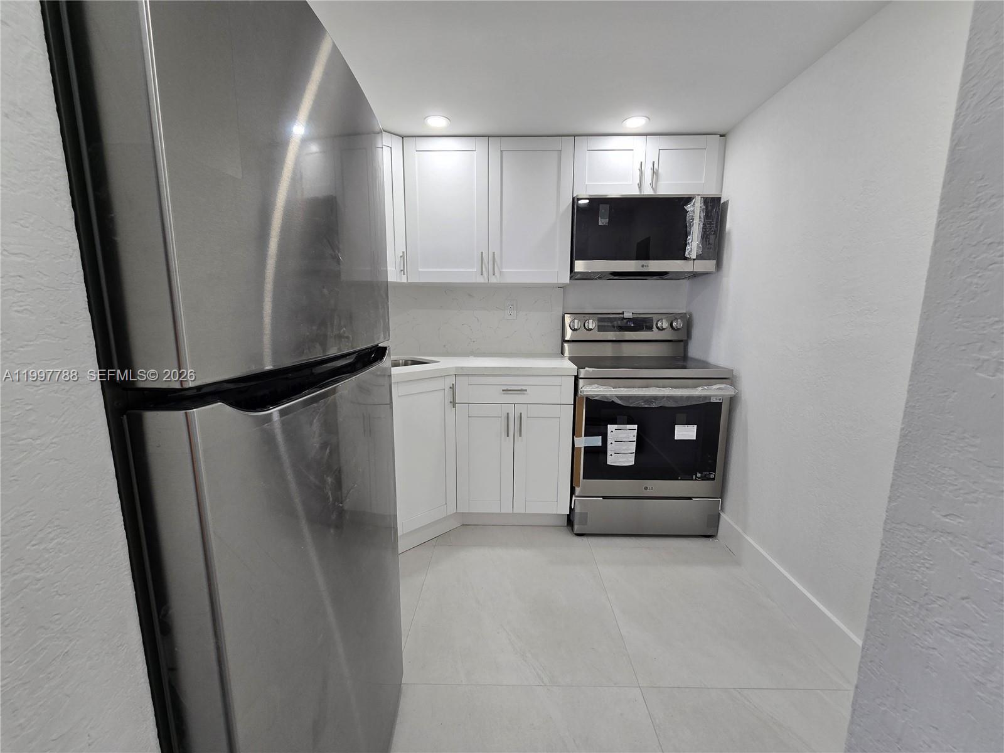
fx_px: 377
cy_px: 376
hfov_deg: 106.2
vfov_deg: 89.9
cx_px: 502
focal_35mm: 13
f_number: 2.2
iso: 50
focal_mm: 2.2
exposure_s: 1/60
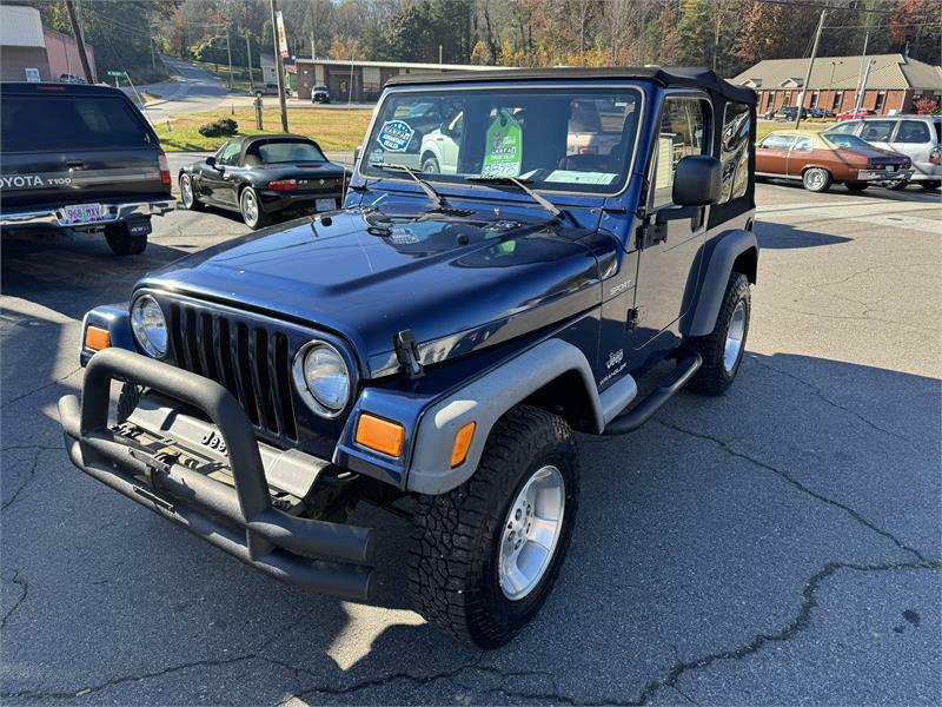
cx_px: 471
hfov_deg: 71.6
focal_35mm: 24
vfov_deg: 56.8
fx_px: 653
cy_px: 354
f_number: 1.78
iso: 80
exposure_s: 1/900
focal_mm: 6.76
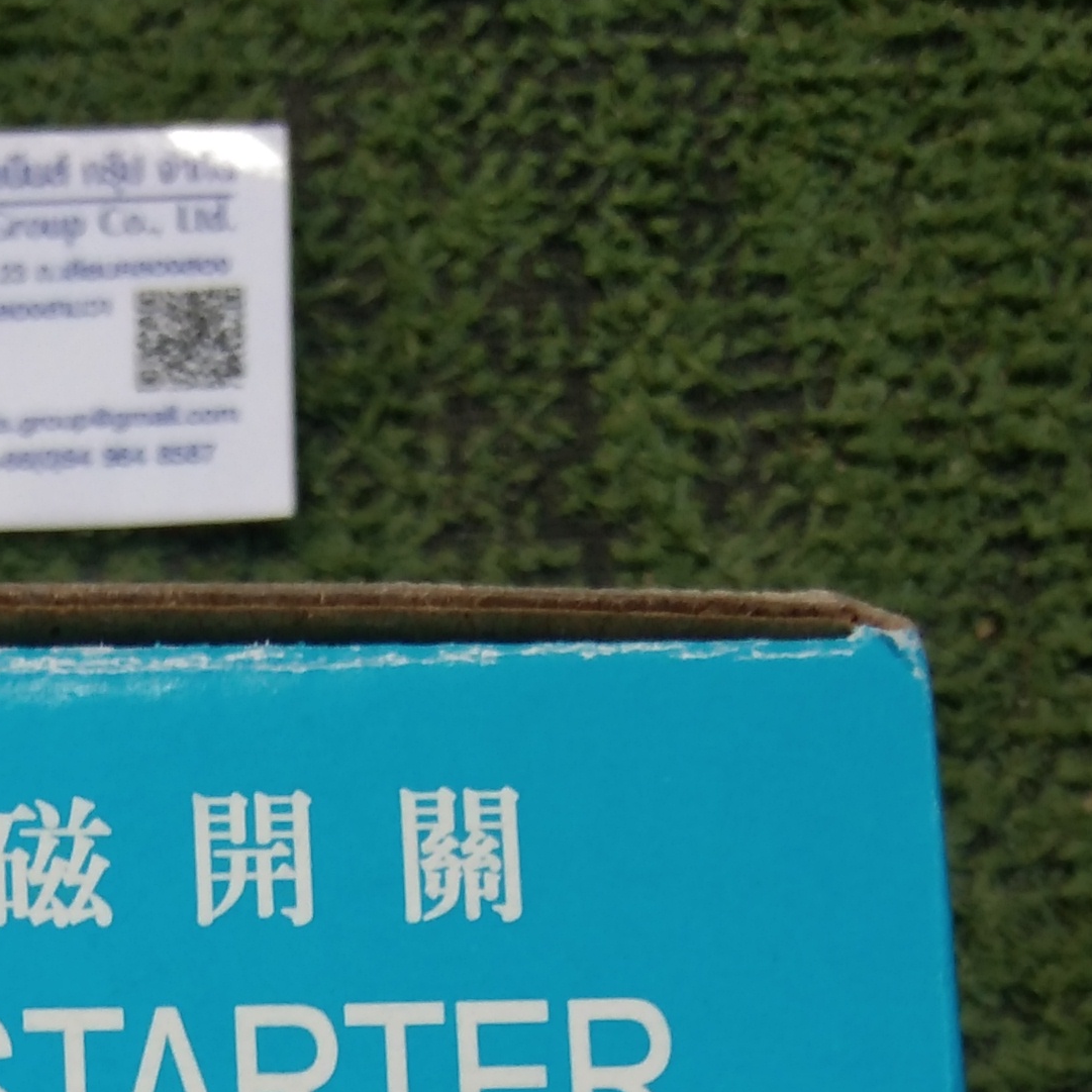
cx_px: 12
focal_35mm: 102
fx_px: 3640
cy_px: 1821
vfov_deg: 15.3
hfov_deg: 16.7
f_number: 2.2
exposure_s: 1/100
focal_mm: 3.65
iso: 125
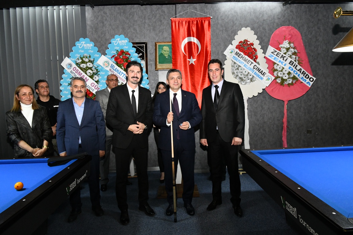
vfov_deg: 53.1
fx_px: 235
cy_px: 118
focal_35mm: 24
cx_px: 176
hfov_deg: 73.7
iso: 6400
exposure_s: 1/160
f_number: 13
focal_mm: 24
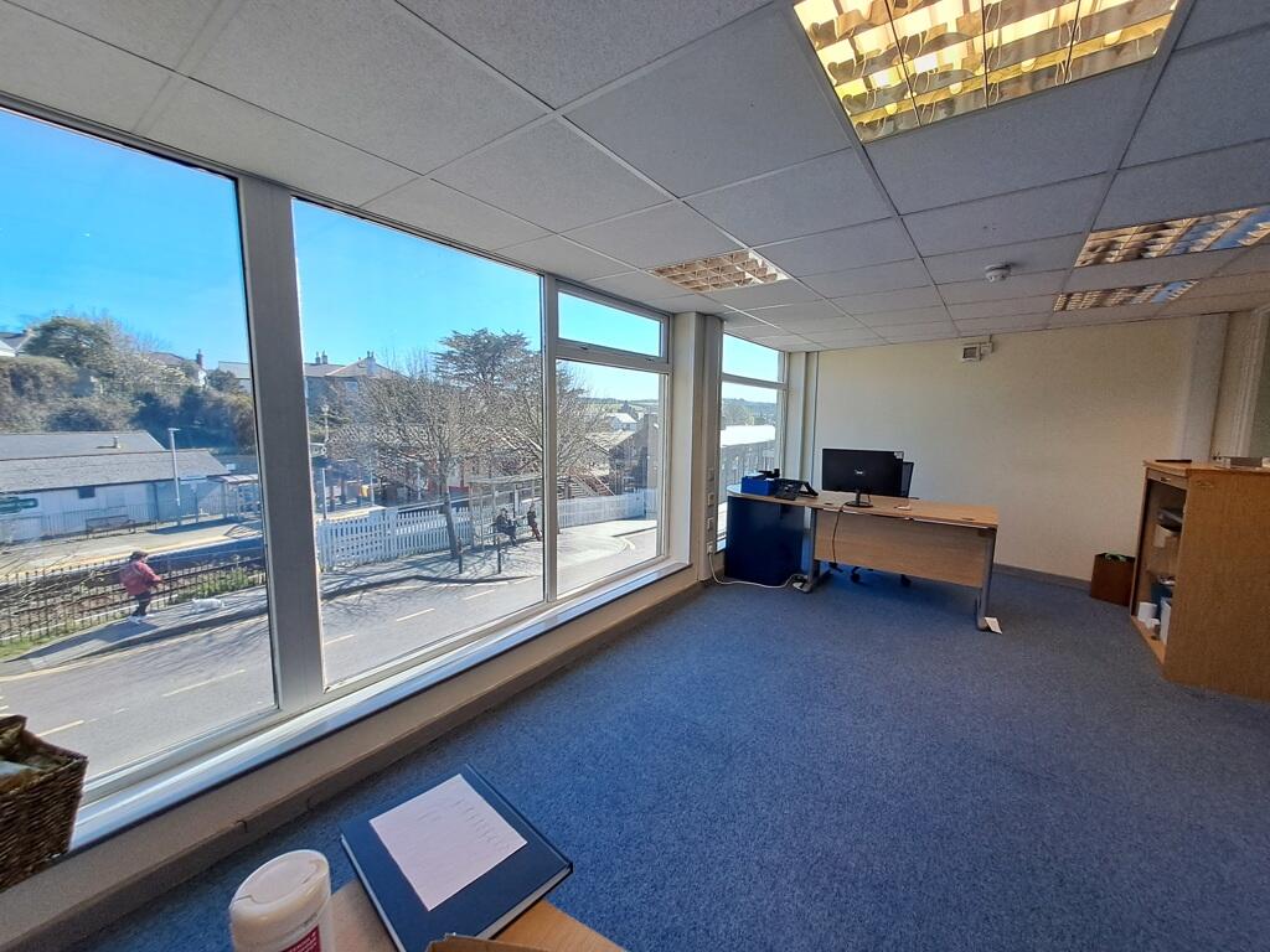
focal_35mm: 13
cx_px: 635
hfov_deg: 106.2
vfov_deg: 89.9
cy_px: 476
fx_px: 477
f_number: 2.2
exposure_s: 1/167
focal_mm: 1.42
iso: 40
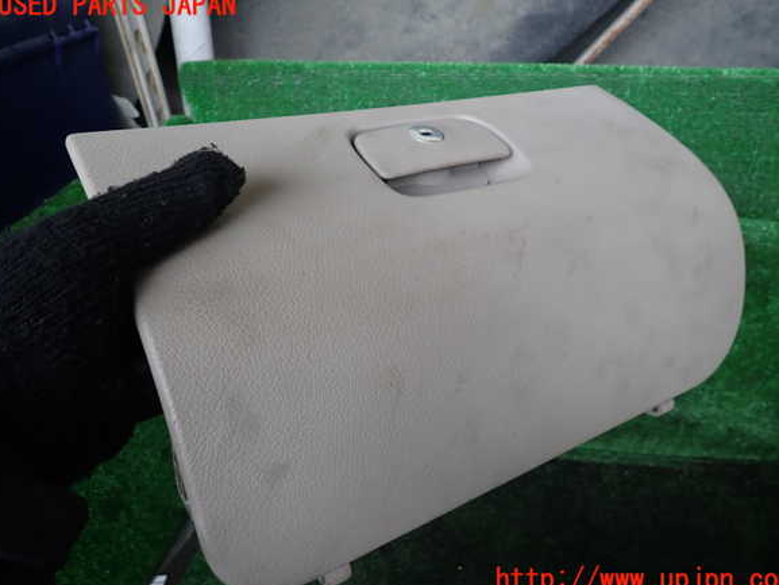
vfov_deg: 53.1
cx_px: 396
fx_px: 585
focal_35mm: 26
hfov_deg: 67.3
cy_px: 293
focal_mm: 4.5
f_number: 2
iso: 100
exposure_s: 1/60
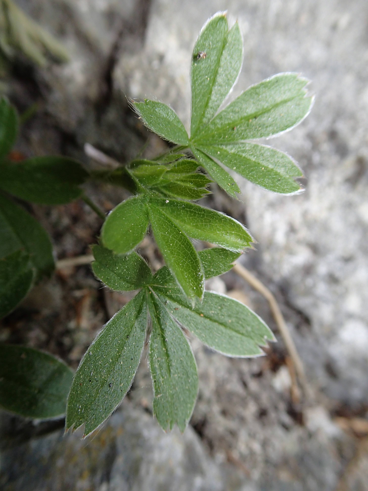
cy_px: 246
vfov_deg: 60.0
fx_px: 425
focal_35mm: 30
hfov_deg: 46.8
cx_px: 184
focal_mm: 5.5
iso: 320
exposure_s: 1/125
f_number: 2.3
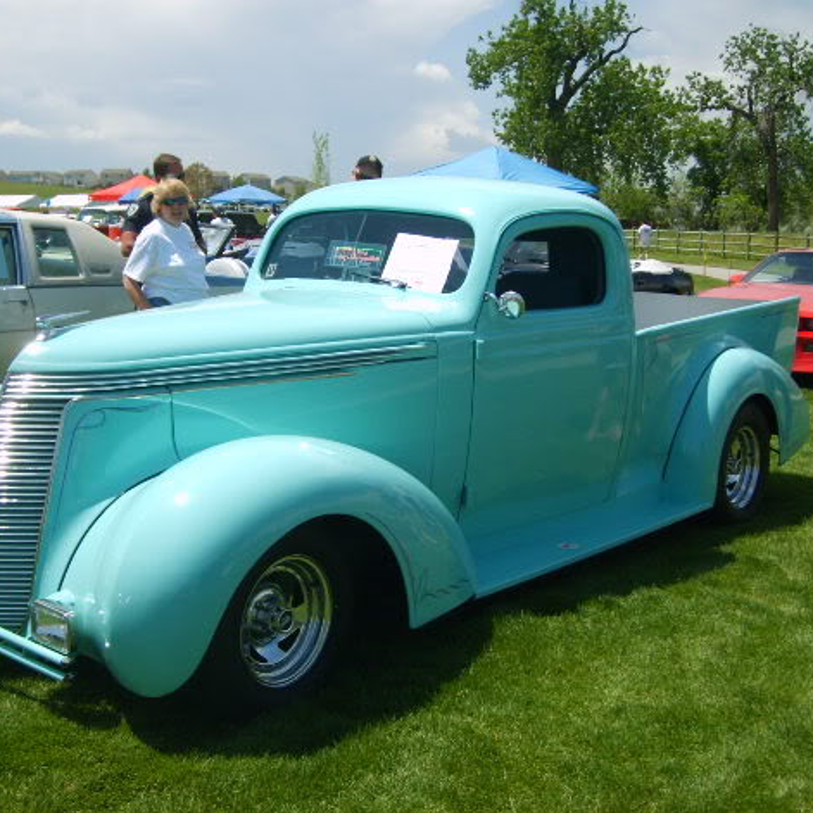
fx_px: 1116
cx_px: 340
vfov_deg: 40.0
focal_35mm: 42
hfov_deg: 39.9
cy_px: 400
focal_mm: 5.8
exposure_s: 1/180
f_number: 7.1
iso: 50
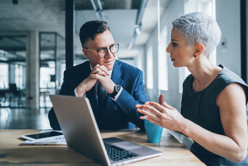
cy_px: 83
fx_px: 241
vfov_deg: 37.9
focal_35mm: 35
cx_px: 124
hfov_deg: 54.4
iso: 640
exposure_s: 1/250
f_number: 2
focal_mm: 35
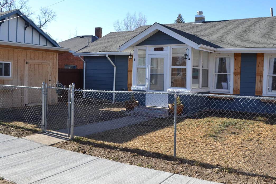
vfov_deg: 39.8
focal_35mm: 33
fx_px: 253
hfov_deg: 56.9
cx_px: 161
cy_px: 76
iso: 100
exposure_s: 1/200
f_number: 6.3
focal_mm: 18
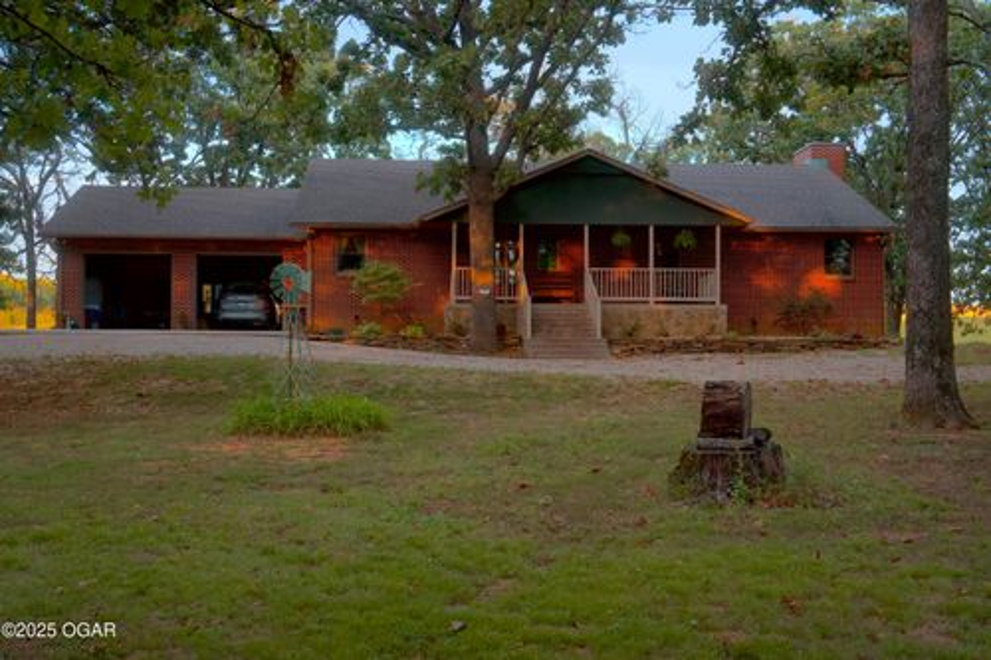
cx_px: 496
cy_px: 330
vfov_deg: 29.2
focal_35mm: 46
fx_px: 1266
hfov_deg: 42.8
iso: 1000
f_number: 8
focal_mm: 46
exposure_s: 1/125
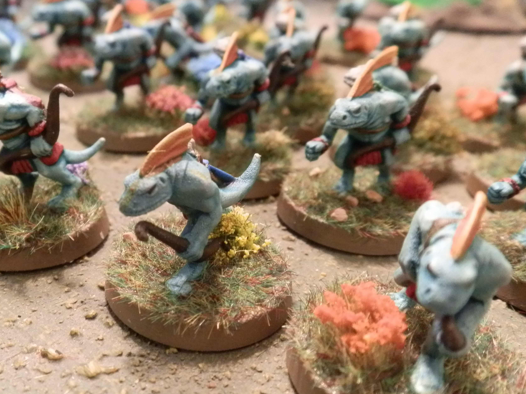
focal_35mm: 36
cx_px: 191
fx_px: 547
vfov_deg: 39.6
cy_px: 205
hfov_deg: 50.7
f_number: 3.1
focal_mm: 5
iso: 400
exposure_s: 1/50
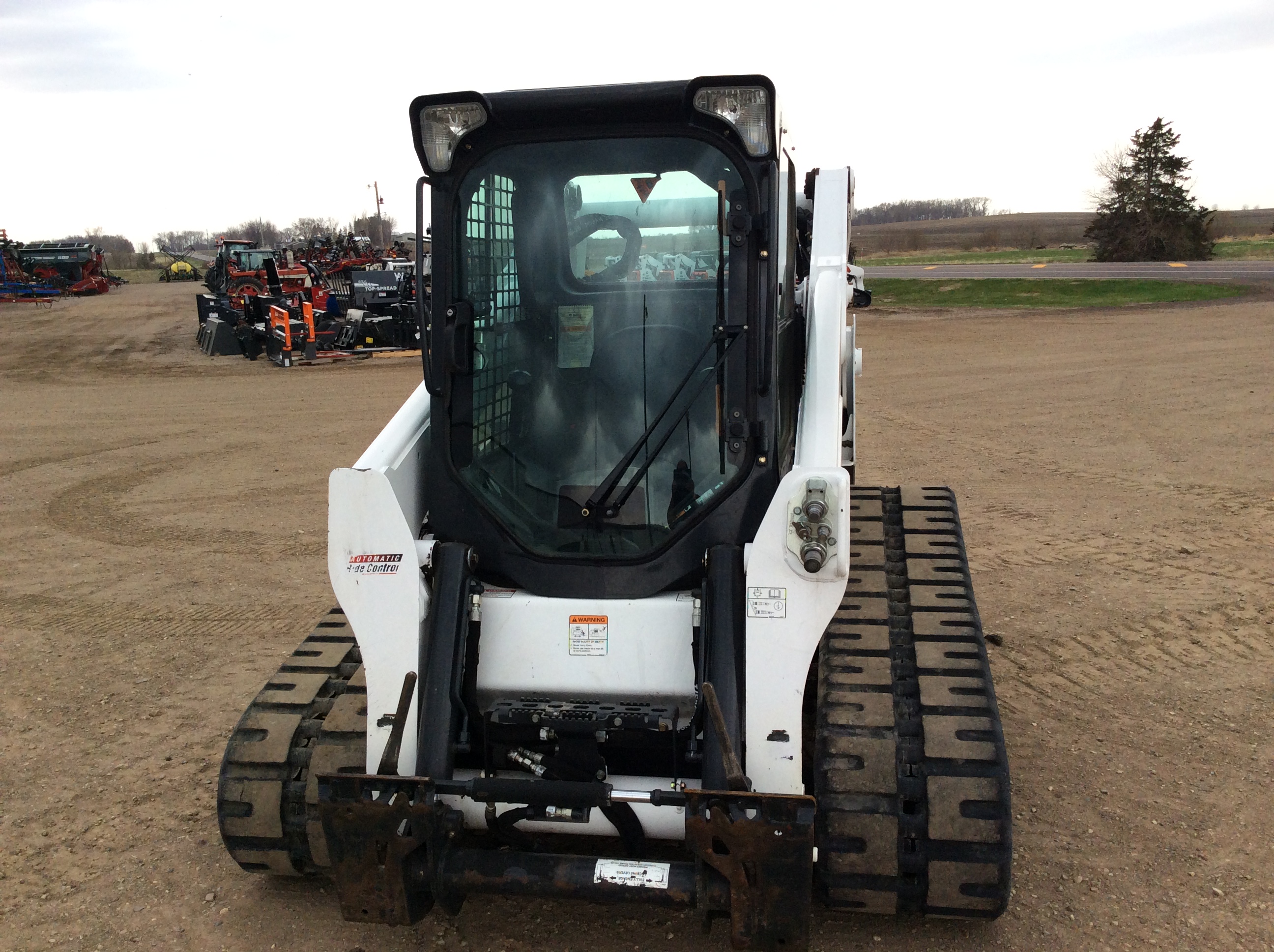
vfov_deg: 44.1
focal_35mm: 32
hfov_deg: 56.9
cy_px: 476
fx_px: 1176
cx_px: 637
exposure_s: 1/555
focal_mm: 3.3
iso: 32
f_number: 2.4
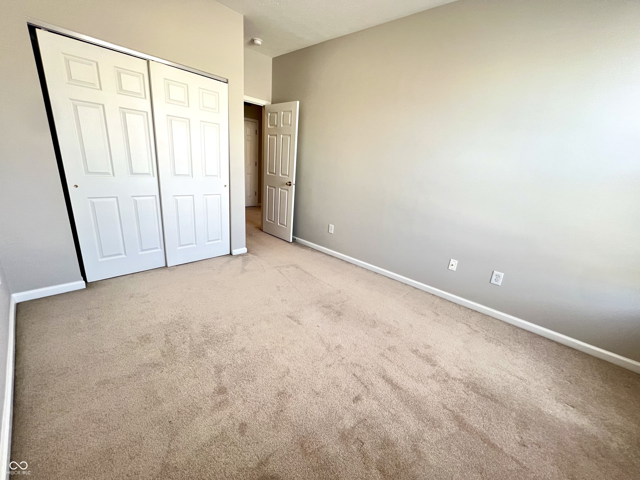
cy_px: 240
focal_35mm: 13
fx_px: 240
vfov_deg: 89.9
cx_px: 320
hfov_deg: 106.2
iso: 200
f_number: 1.8
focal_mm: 1.57
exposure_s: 1/120
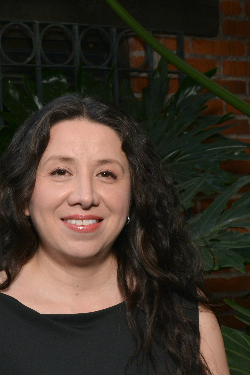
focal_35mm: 120
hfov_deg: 11.4
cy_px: 317
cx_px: 77
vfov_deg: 16.9
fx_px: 1249
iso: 640
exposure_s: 1/100
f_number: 10
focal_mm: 42
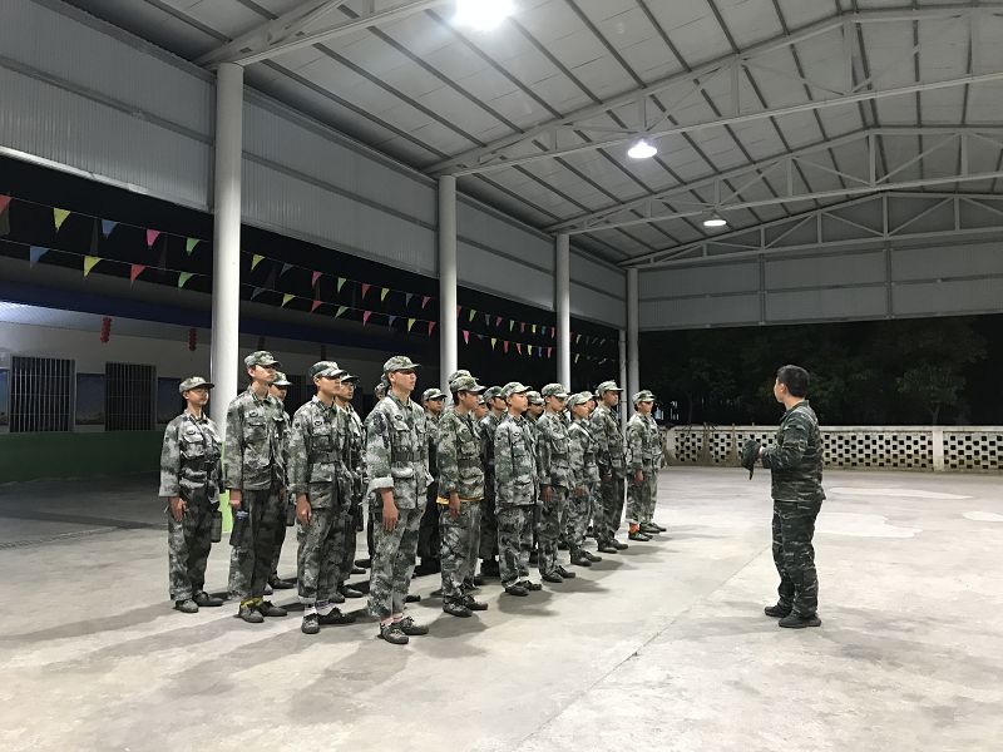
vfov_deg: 49.7
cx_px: 502
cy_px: 376
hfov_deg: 63.4
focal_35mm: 28
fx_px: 811
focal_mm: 3.99
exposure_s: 1/17
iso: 100
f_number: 1.8
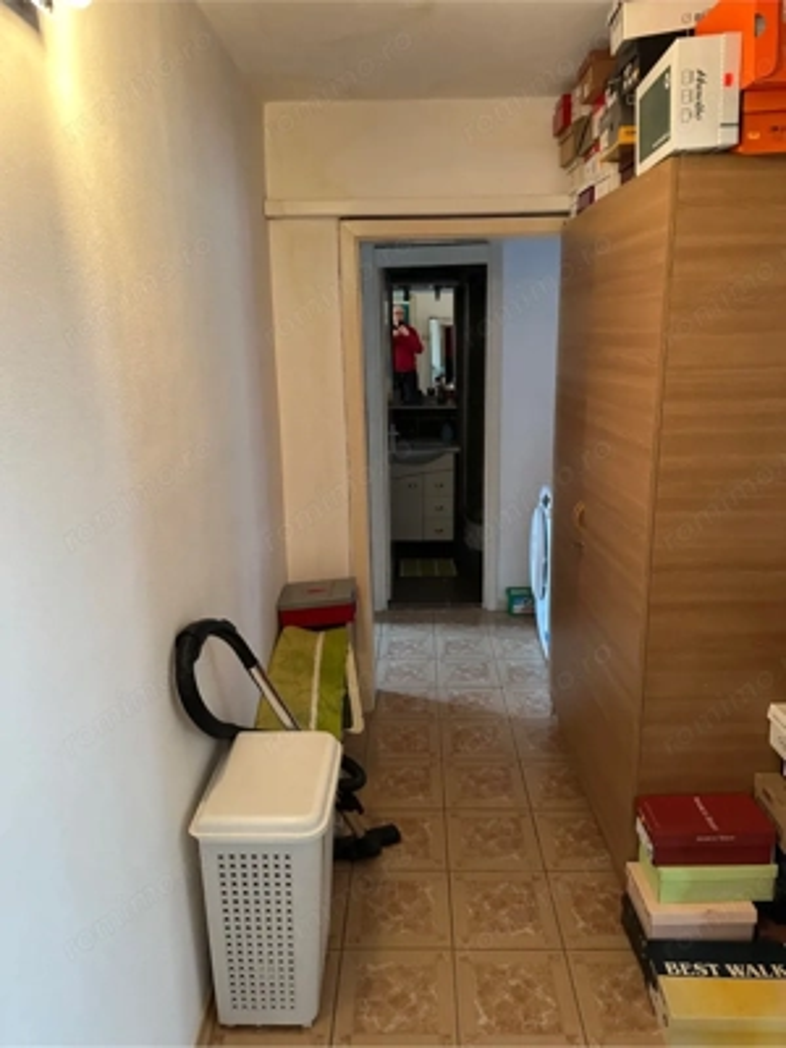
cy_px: 524
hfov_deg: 56.8
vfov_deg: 71.6
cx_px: 393
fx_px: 727
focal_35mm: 24
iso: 640
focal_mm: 6.86
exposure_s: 1/50
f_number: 1.78
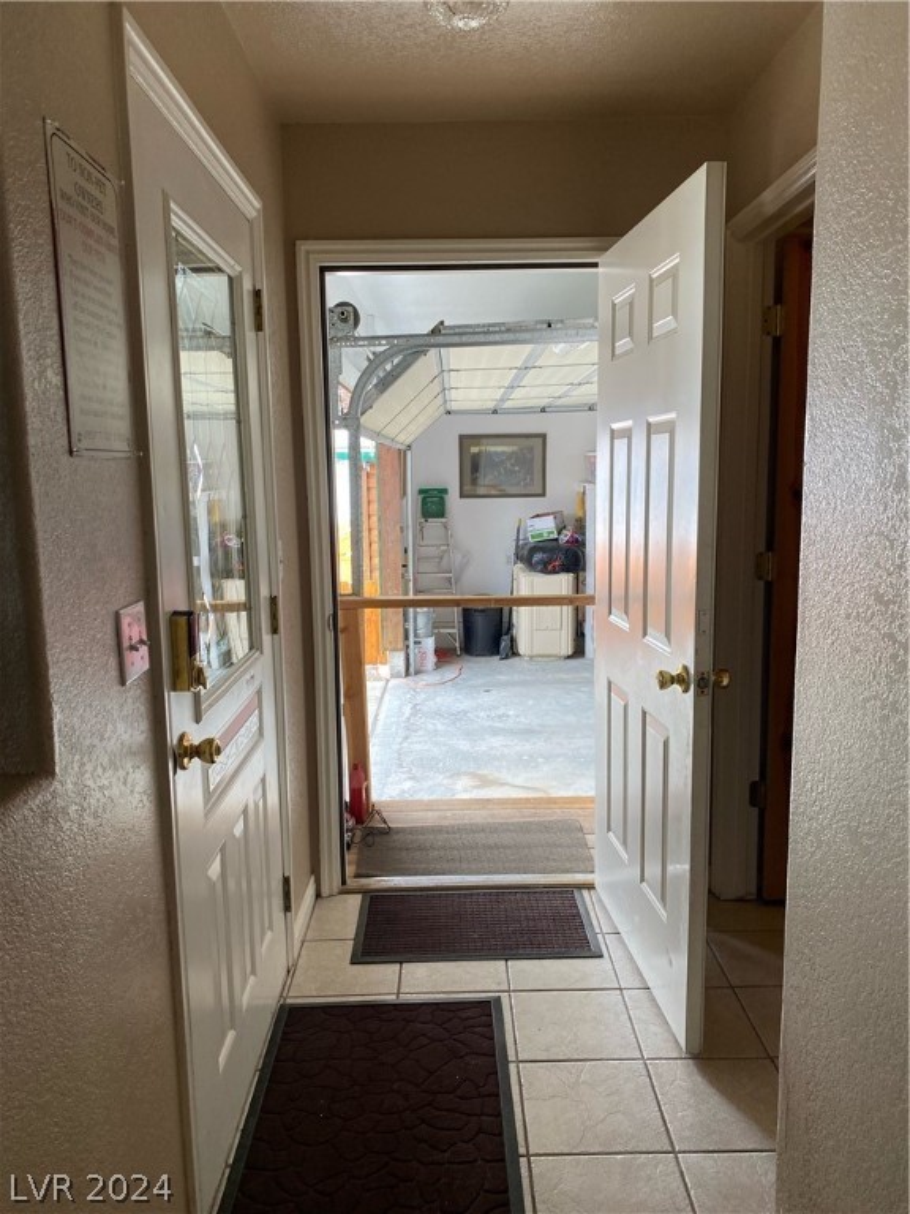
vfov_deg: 67.3
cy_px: 607
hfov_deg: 53.1
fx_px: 911
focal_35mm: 26
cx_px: 455
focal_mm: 4.25
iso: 80
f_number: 1.8
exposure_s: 1/121
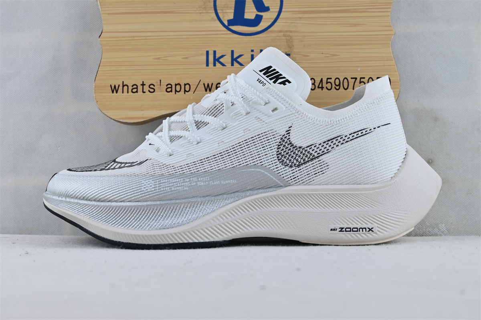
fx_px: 631
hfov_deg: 41.7
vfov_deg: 28.5
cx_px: 240
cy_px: 160
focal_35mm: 47
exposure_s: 1/60
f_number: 5
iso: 100
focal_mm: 31.5
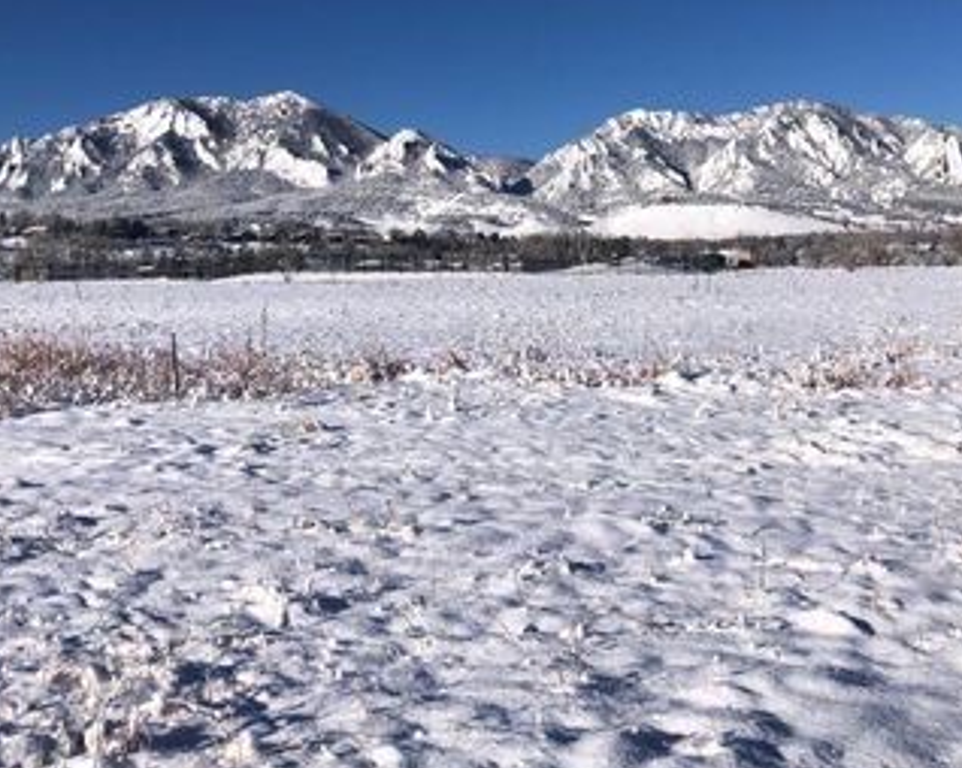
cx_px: 478
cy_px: 271
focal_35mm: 43
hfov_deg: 42.9
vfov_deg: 34.6
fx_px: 1224
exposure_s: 1/5348
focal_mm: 3.99
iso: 25
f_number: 1.8
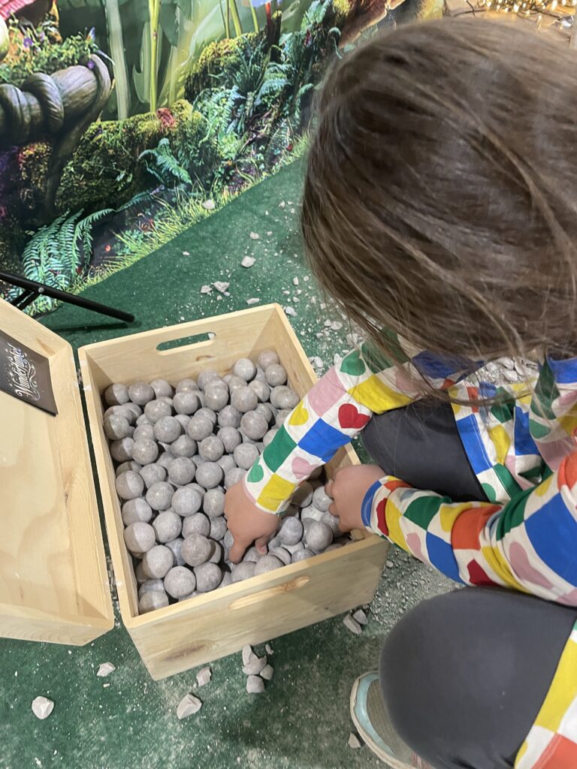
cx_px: 288
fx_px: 578
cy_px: 384
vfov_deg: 67.3
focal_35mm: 26
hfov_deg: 53.1
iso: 160
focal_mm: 4.2
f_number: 1.6
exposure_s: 1/49
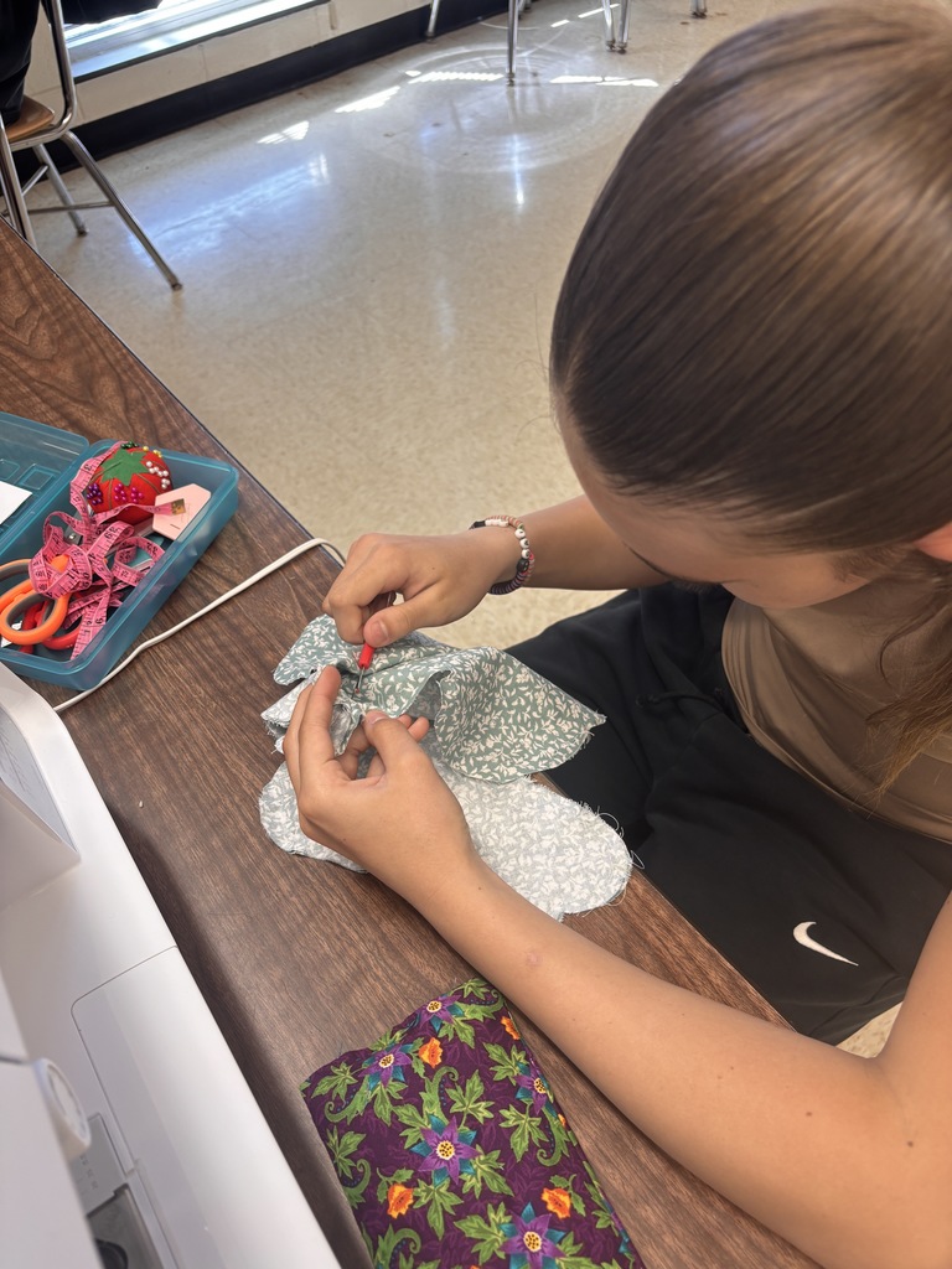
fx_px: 953
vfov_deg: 67.3
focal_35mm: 26
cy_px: 634
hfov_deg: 53.1
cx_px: 476
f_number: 1.6
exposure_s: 1/60
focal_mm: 5.96
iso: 80
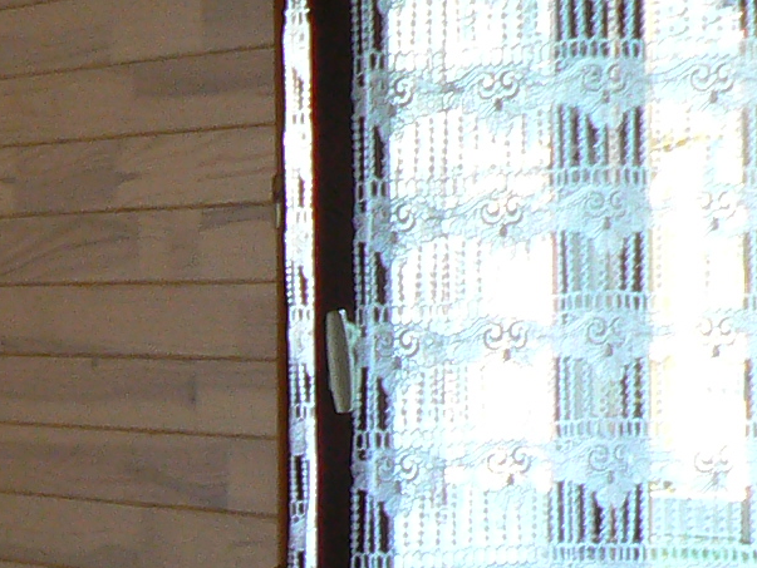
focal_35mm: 168
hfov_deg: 11.2
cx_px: -448
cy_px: 813
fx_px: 3676
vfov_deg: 8.7
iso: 160
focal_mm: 6
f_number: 2.8
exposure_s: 1/30
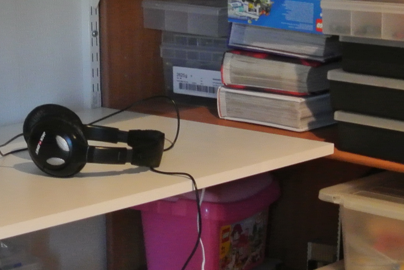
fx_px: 1100
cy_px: 276
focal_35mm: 98
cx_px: 51
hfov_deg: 20.5
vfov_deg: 13.7
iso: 800
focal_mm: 10
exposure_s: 1/13
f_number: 3.5
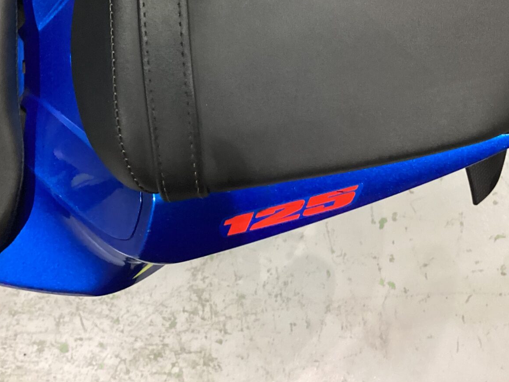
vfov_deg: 27.9
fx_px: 750
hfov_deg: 37.5
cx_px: 246
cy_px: 73
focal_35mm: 51
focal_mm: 3.3
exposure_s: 1/60
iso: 160
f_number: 2.4
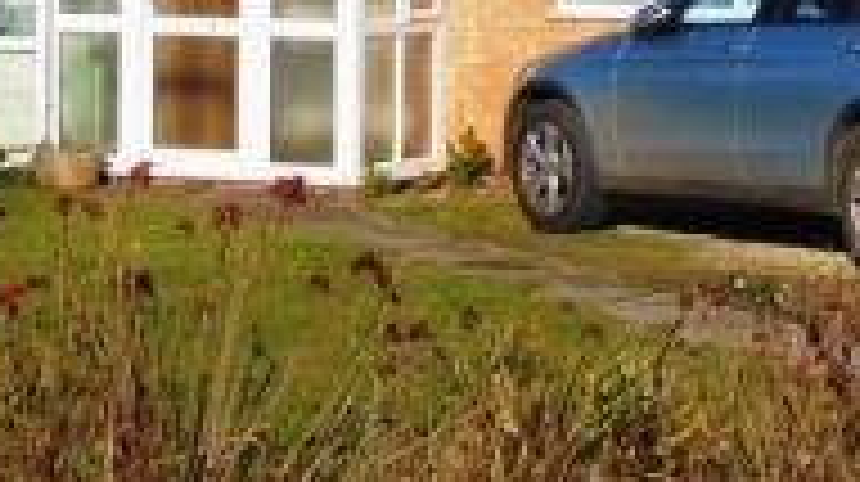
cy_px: -101
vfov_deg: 8.5
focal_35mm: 140
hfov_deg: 15.4
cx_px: 453
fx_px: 3189
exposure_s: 1/320
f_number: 8.7
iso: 80
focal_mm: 7.6
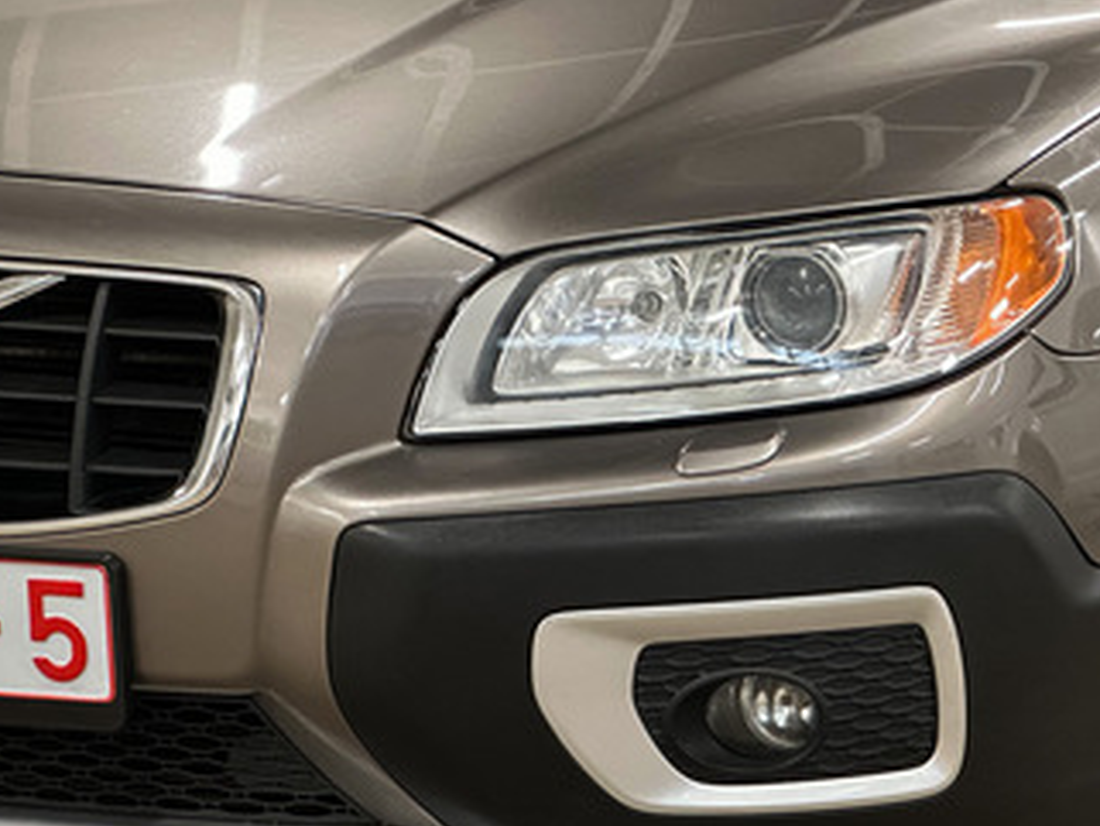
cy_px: 353
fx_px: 4578
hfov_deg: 13.6
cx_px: 1004
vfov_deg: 10.3
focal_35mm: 144
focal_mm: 9
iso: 500
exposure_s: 1/35
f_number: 2.8
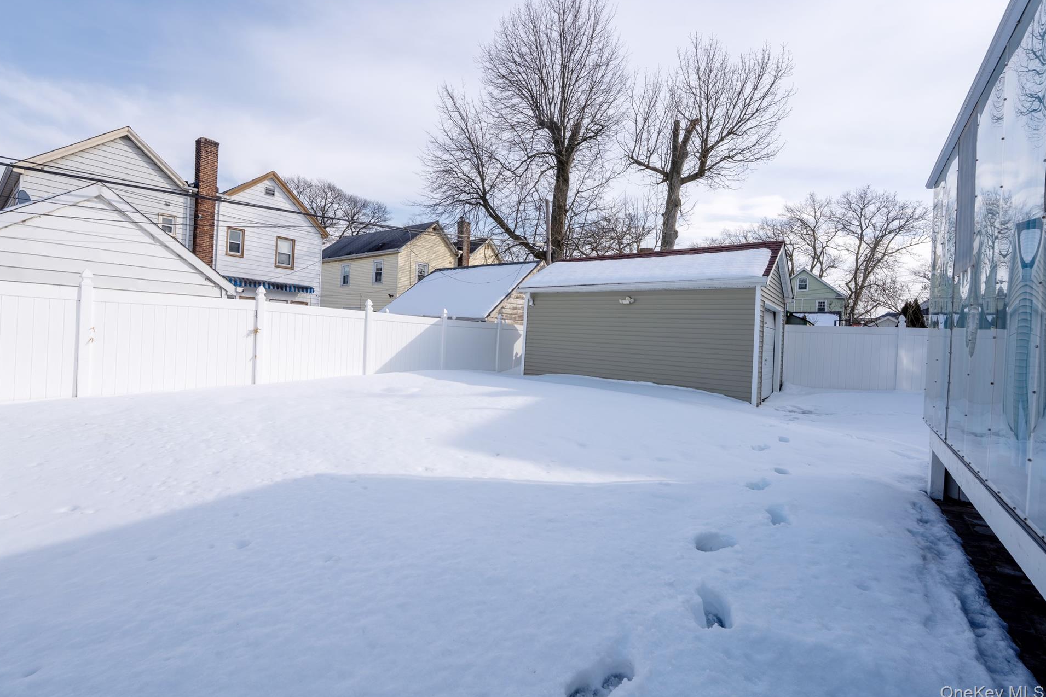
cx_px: 491
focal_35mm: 15
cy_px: 332
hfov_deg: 100.3
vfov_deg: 77.3
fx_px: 436
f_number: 10
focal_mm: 14
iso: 100
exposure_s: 1/800
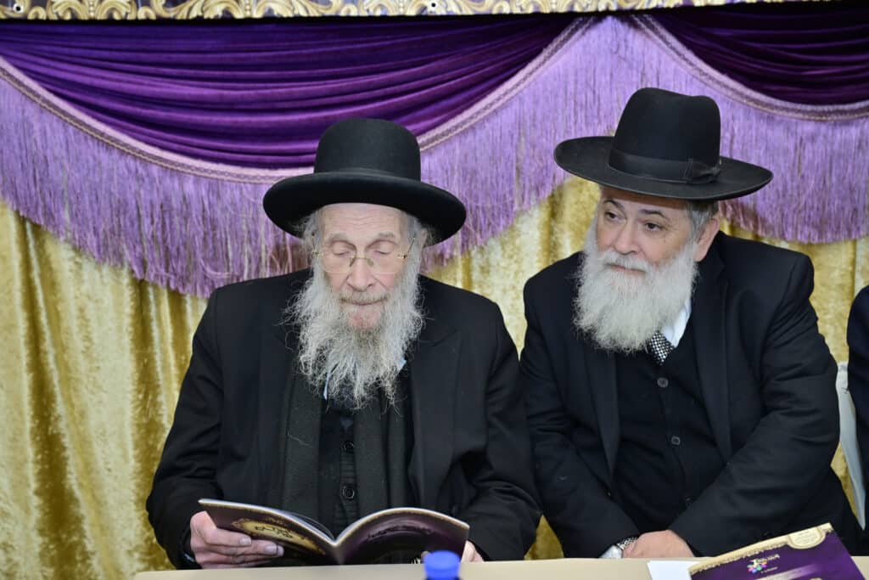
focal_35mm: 45
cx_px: 434
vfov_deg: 29.9
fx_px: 1086
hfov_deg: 43.6
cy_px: 290
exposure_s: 1/200
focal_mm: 45
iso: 500
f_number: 4.5
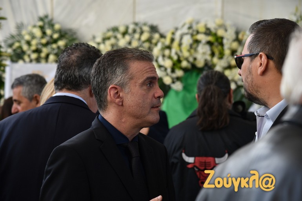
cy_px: 100
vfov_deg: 11.4
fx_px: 1006
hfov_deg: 17.1
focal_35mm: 120
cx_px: 151
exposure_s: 1/320
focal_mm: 120
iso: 400
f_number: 5.6
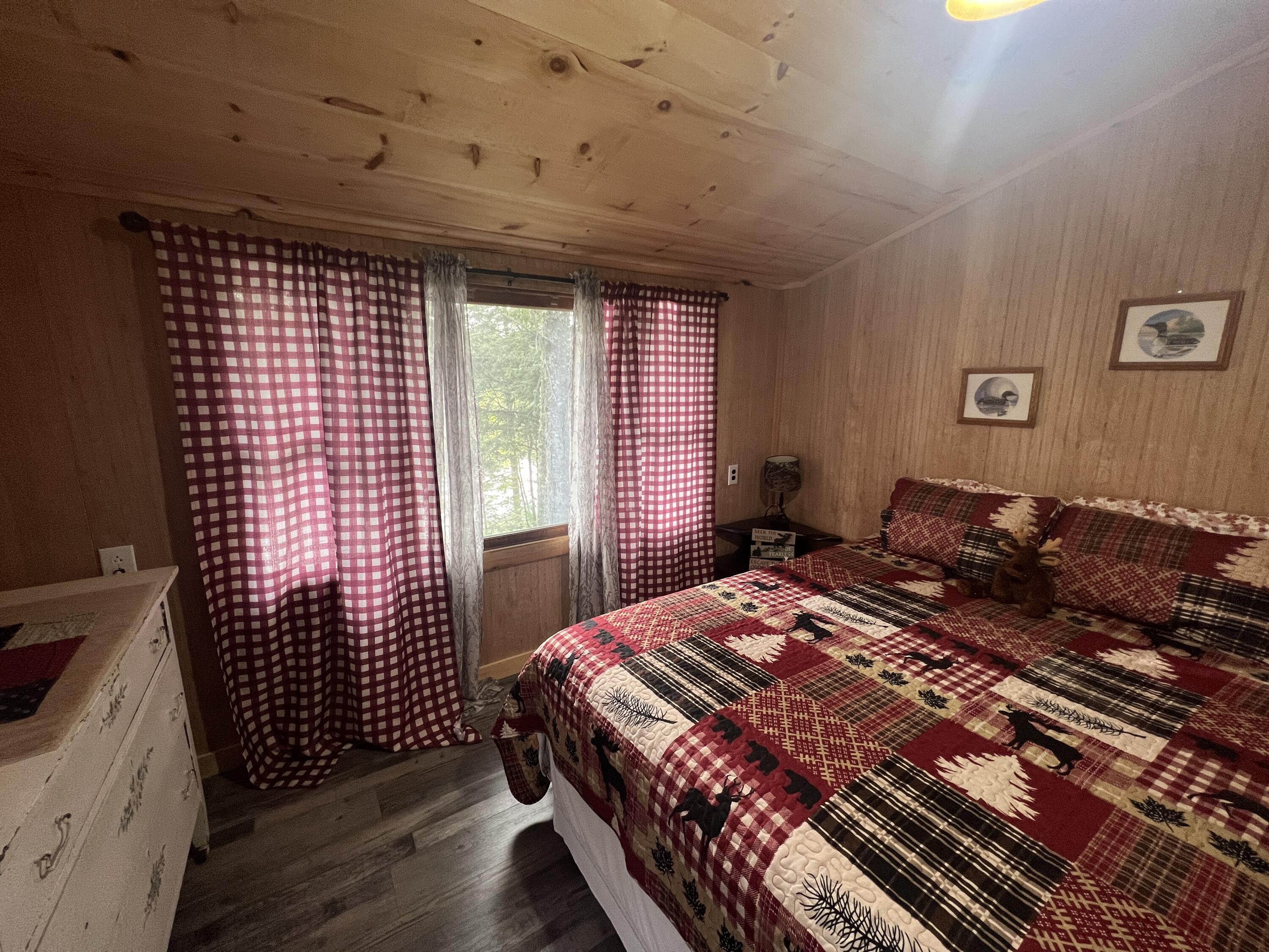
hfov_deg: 106.2
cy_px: 476
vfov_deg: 89.9
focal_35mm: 13
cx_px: 634
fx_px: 477
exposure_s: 1/60
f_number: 1.8
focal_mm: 1.57
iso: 200
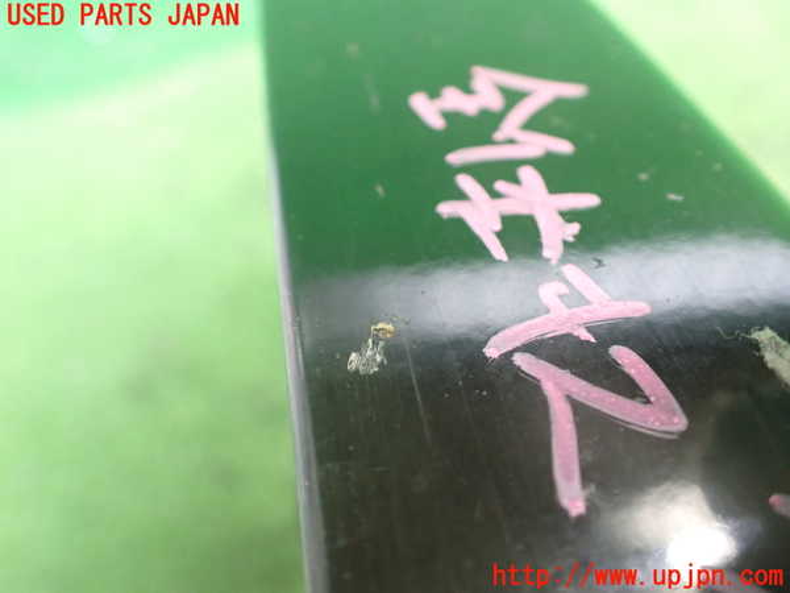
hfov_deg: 60.0
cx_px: 395
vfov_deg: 46.8
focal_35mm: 30
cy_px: 296
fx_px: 685
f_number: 2.3
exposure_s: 1/30
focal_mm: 5.4
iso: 800
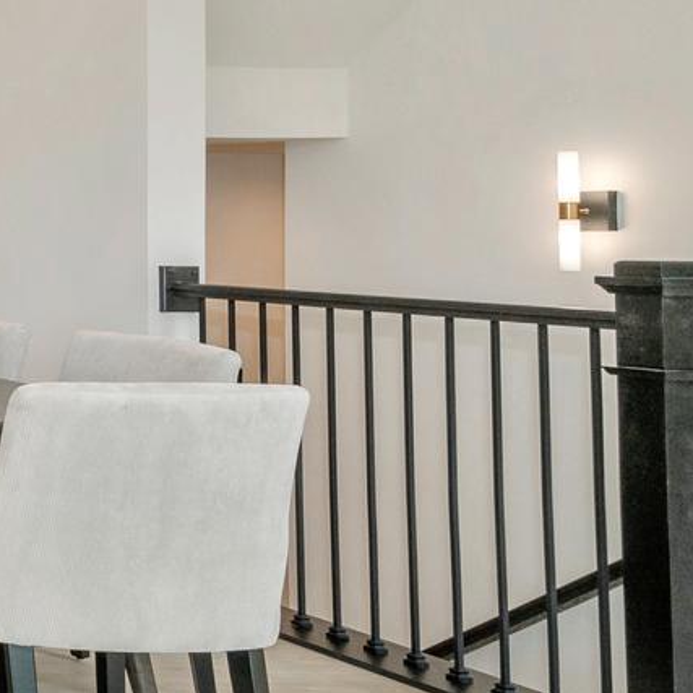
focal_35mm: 57
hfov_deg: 15.6
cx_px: -941
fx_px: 1291
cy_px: 221
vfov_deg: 29.8
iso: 500
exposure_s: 1/80
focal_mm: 14
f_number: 8
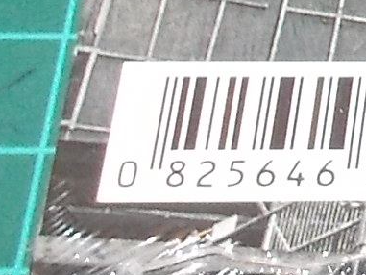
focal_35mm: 173
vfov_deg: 8.3
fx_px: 1830
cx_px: 941
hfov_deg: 9.8
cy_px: -202
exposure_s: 1/30
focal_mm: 4.1
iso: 200
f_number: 3.3
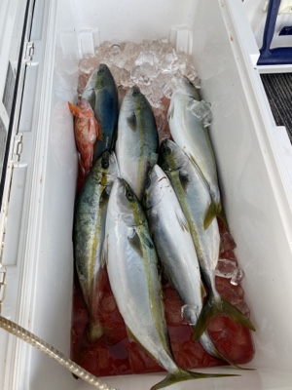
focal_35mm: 26
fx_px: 292
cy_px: 195
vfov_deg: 67.3
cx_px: 146
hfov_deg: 53.1
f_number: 1.8
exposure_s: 1/122
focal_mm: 4.25
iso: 64
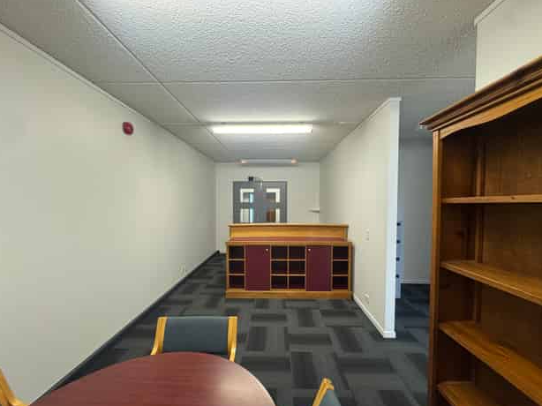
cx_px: 271
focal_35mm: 15
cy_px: 212
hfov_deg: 98.2
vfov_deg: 81.7
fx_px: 235
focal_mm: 2.22
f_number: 2.2
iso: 160
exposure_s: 1/100
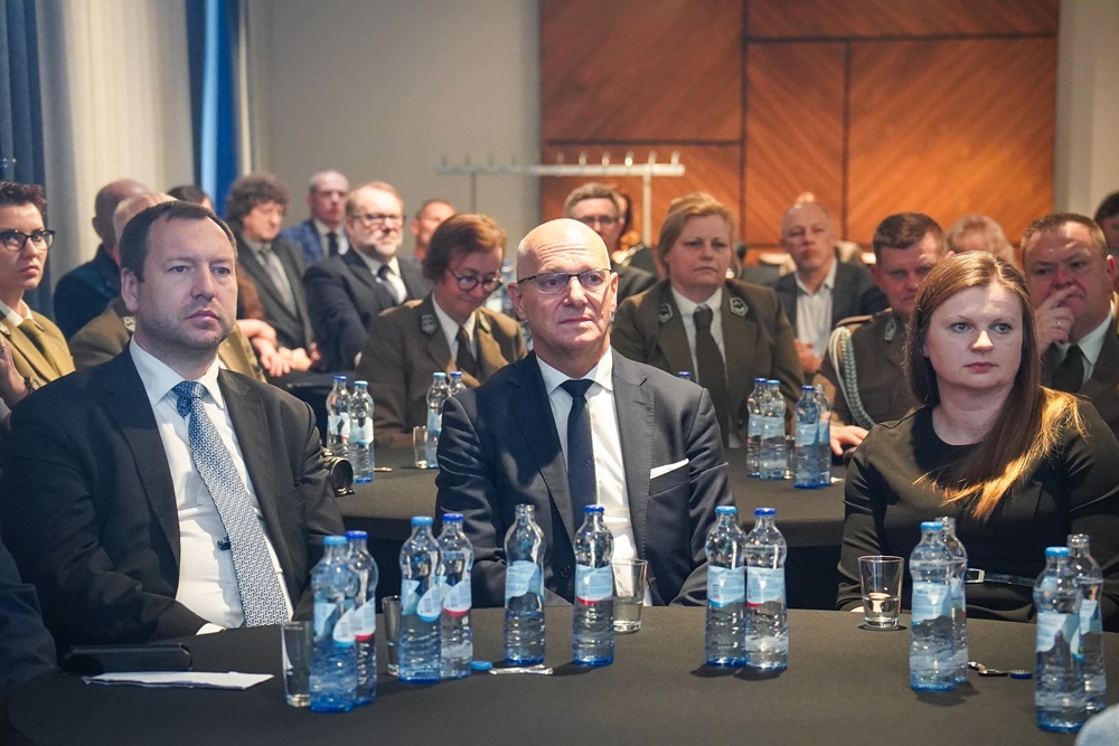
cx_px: 560
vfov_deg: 13.0
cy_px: 373
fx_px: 3264
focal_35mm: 105
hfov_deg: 19.5
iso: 6400
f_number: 4
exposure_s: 1/160
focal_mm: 70
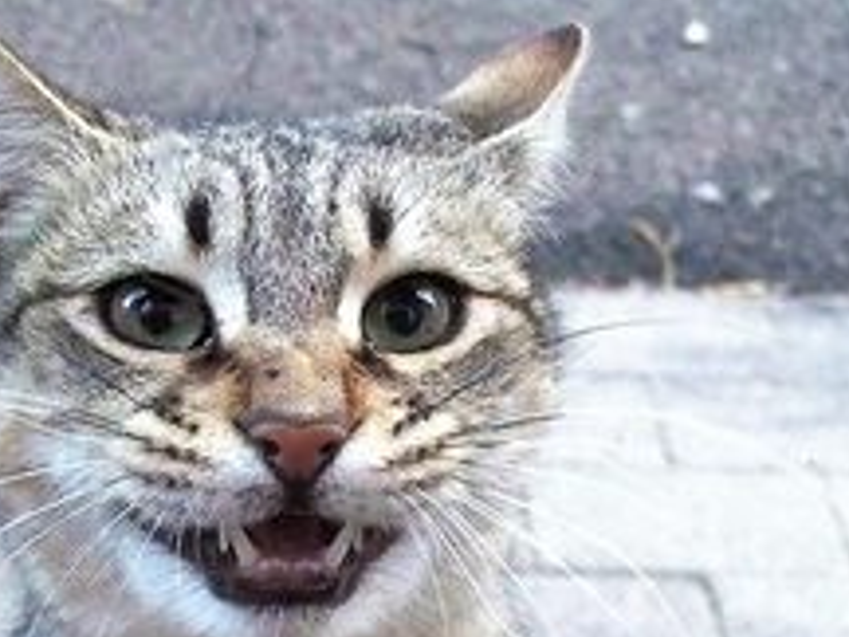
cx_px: 424
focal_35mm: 100
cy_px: 499
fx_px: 2453
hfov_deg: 19.6
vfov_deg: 14.7
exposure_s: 1/60
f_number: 2.8
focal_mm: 7.54
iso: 800
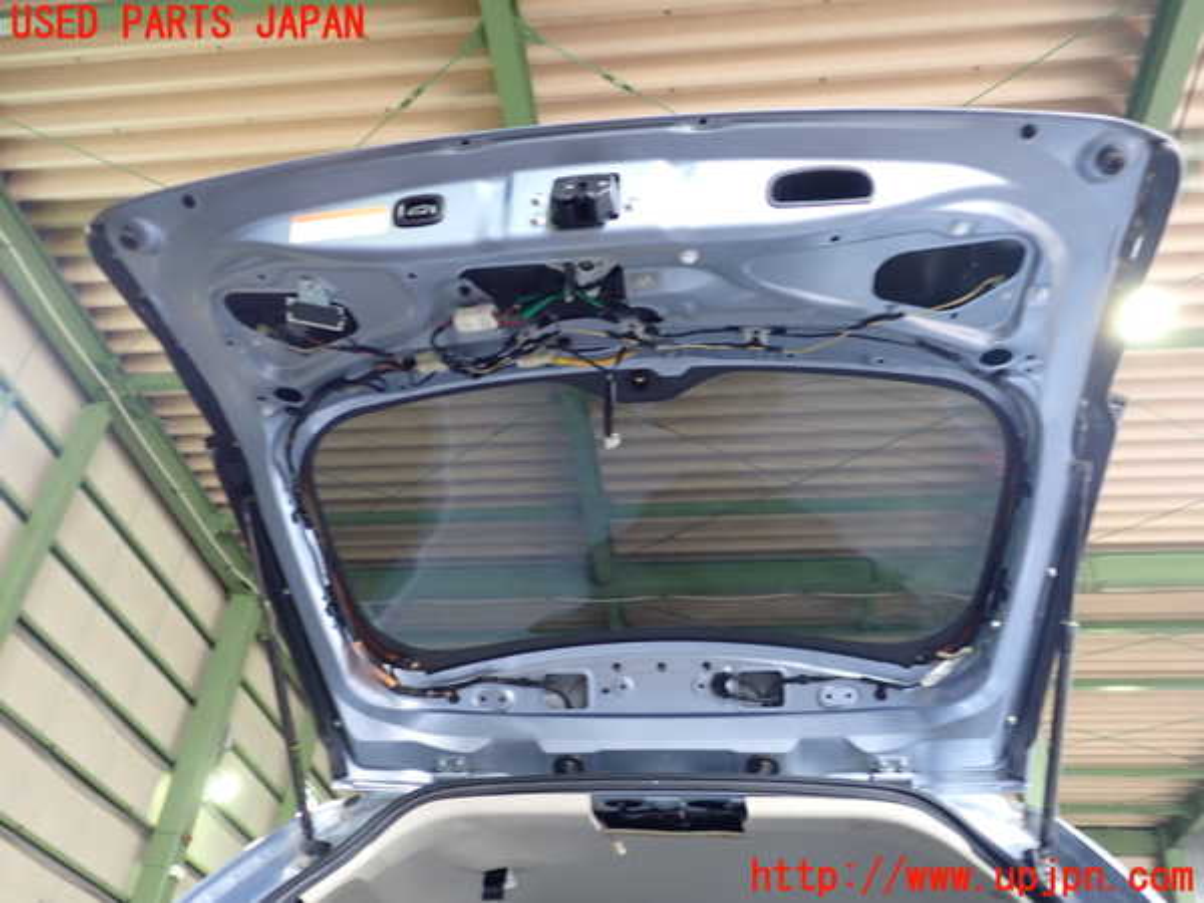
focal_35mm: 30
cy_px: 452
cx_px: 602
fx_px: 1043
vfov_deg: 46.8
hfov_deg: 60.0
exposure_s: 1/30
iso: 200
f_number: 2.3
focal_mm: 5.4
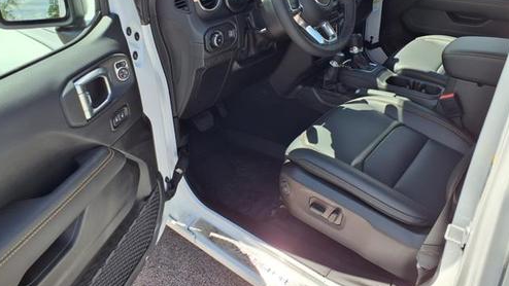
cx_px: 251
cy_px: 98
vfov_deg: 38.6
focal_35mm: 30
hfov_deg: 64.3
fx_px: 405
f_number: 1.9
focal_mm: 3.58
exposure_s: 1/385
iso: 40
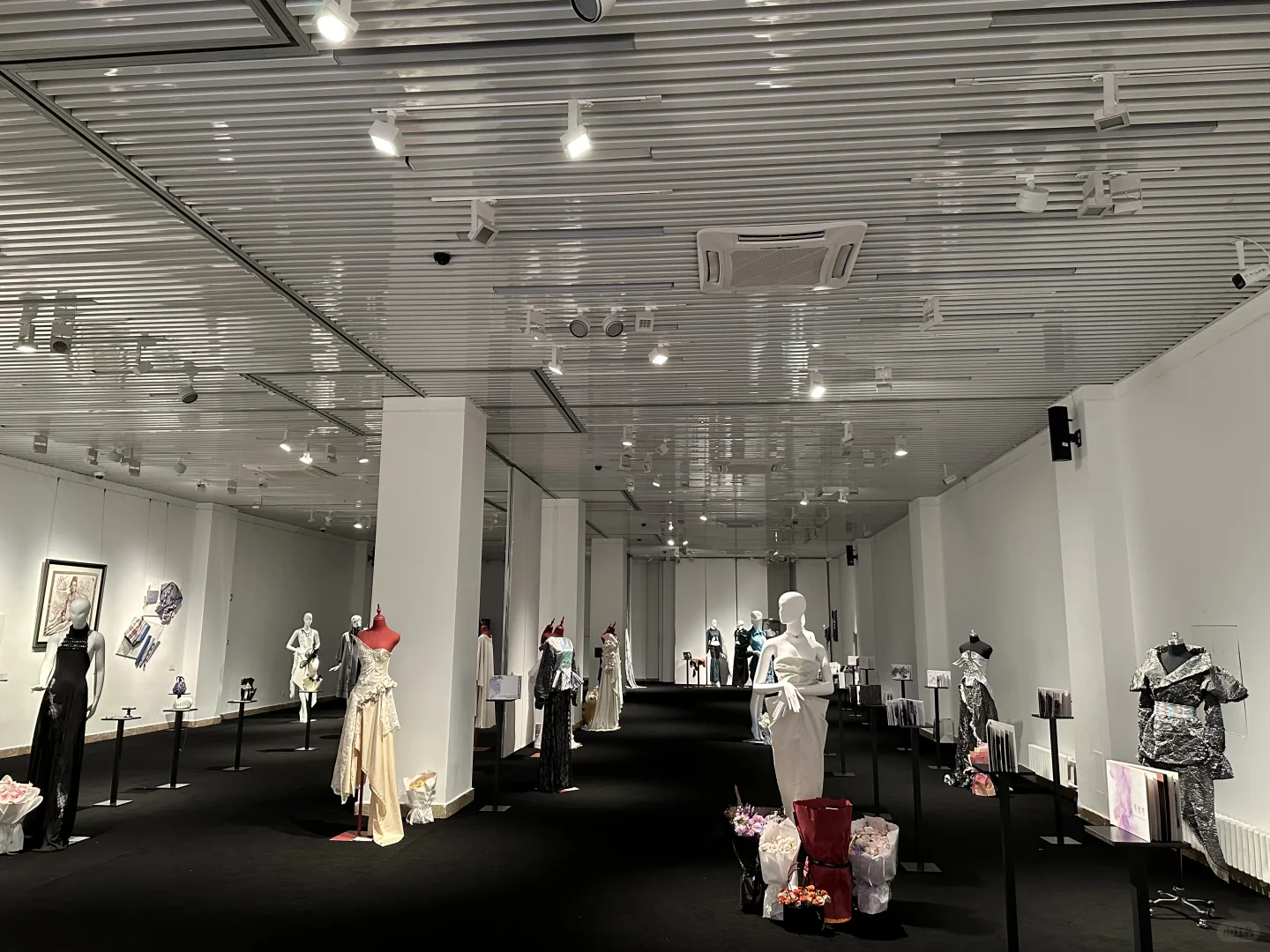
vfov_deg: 56.8
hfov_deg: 71.6
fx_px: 881
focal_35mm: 24
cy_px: 476
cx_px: 635
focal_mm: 6.86
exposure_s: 1/60
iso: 500
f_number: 1.78
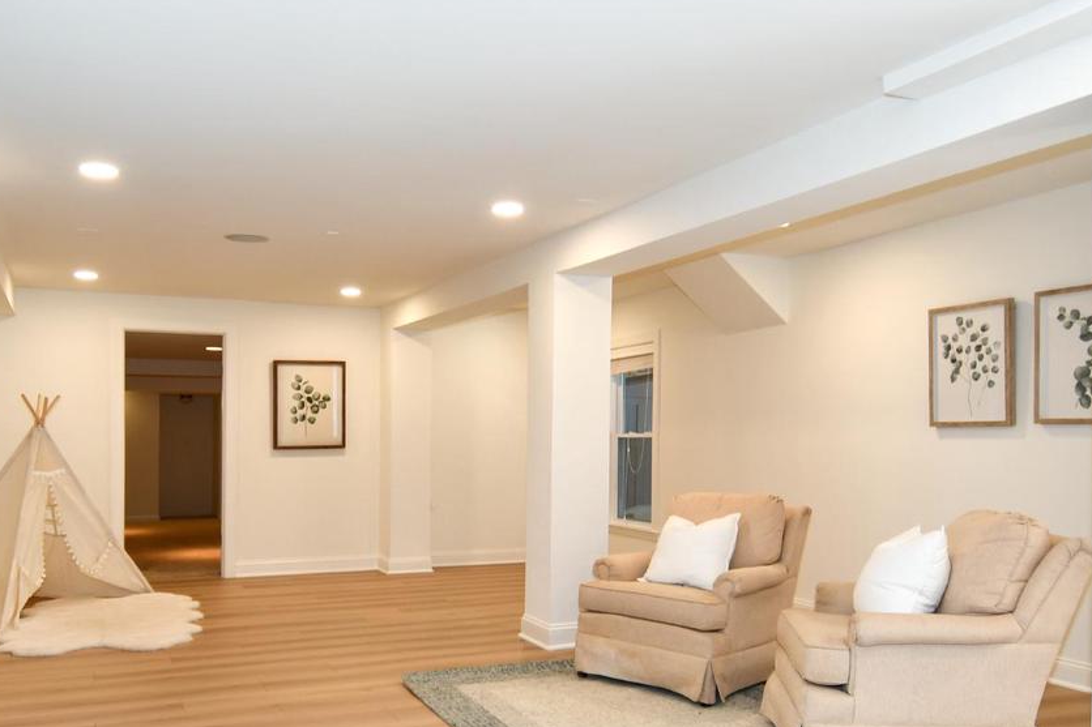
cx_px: 443
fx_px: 940
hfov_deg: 59.8
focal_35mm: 31
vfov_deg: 41.8
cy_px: 483
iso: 320
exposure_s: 1/60
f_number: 4
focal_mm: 12
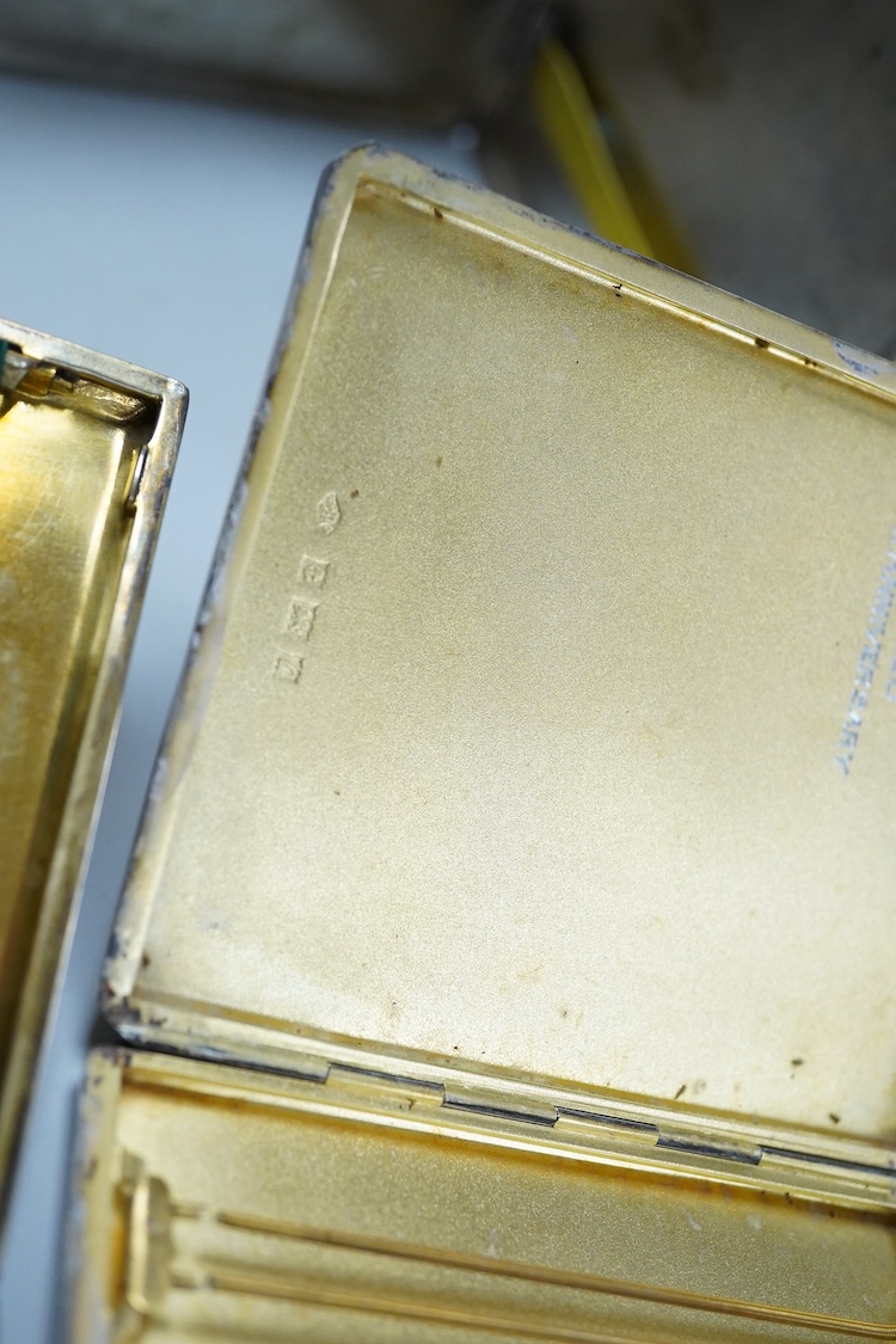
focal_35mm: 45
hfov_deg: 29.9
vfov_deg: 43.6
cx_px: 448
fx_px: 1680
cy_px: 672
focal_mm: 30
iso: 2500
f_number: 7.1
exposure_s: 1/400
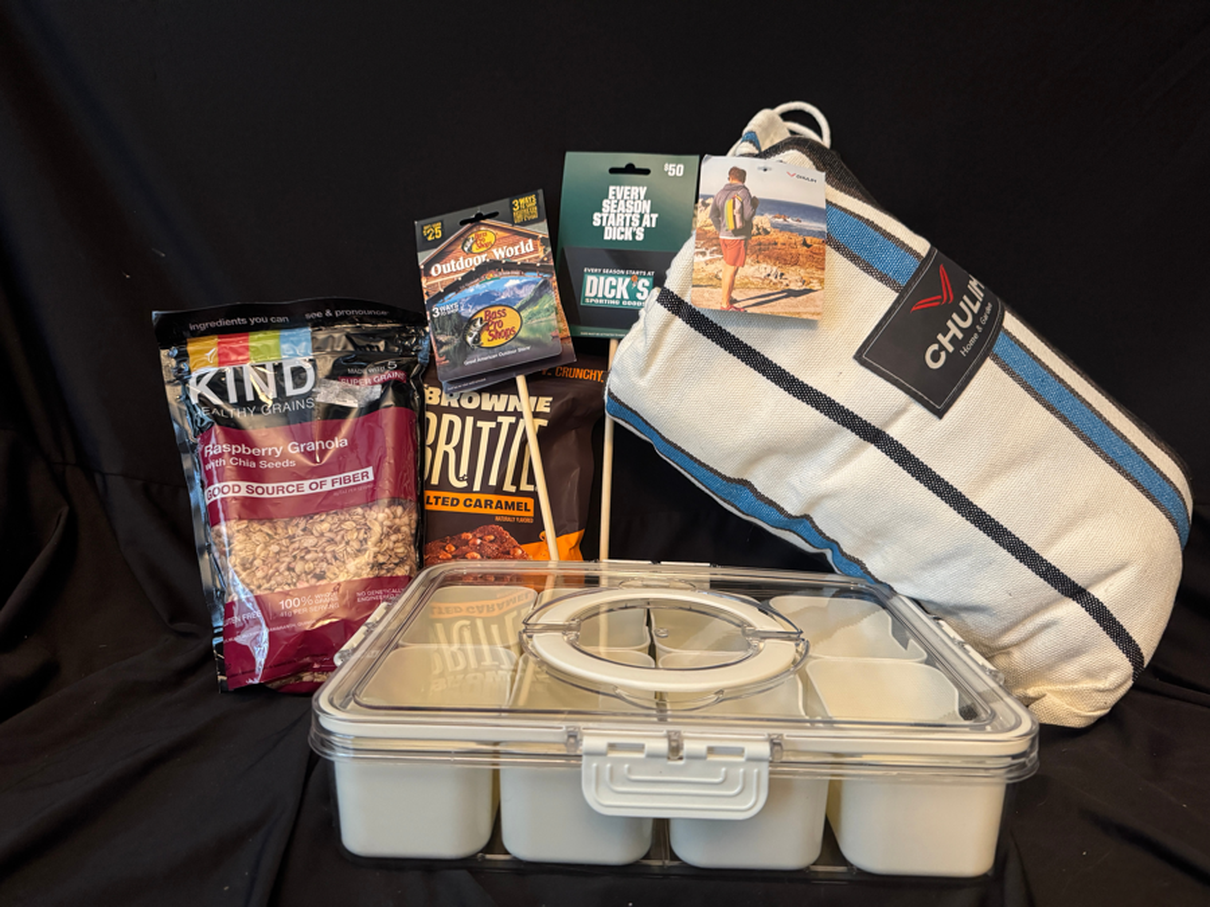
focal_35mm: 24
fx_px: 839
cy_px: 454
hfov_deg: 71.6
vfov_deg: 56.8
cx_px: 605
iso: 640
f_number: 1.78
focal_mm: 6.76
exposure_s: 1/40
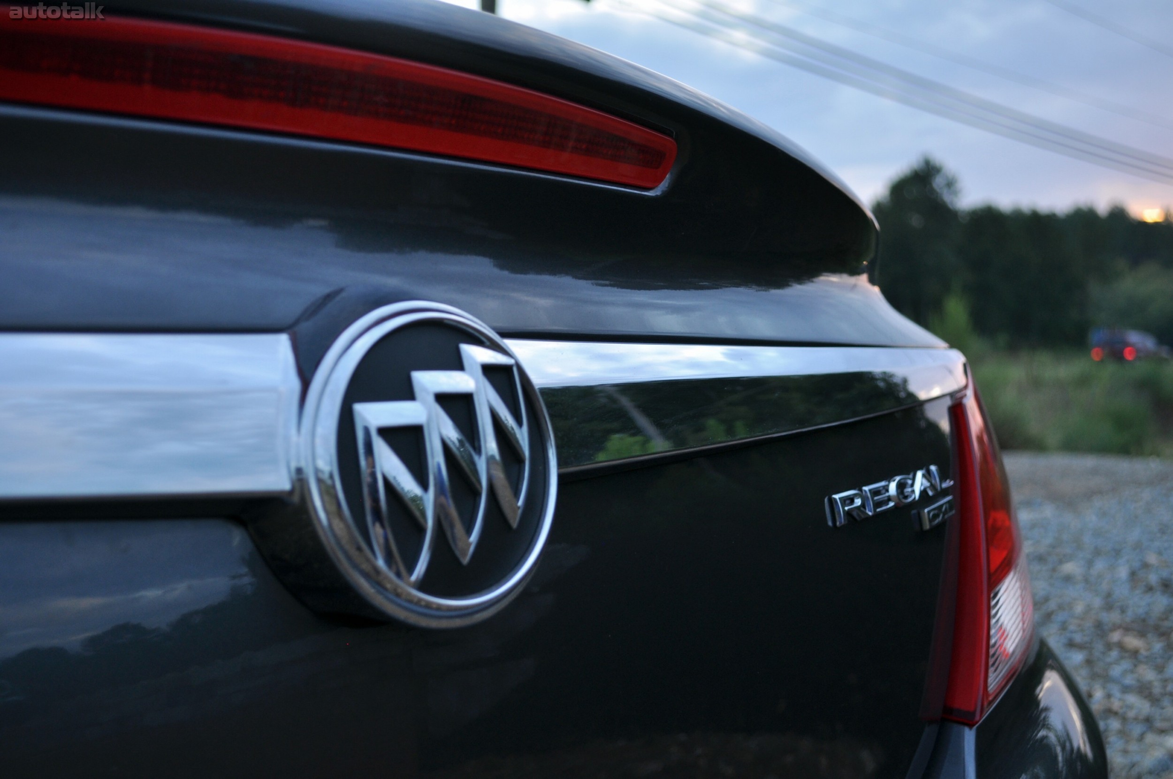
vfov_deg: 30.8
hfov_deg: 45.0
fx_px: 1416
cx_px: 586
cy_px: 390
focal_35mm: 44
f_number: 4.5
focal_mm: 29
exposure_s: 1/50
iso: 200
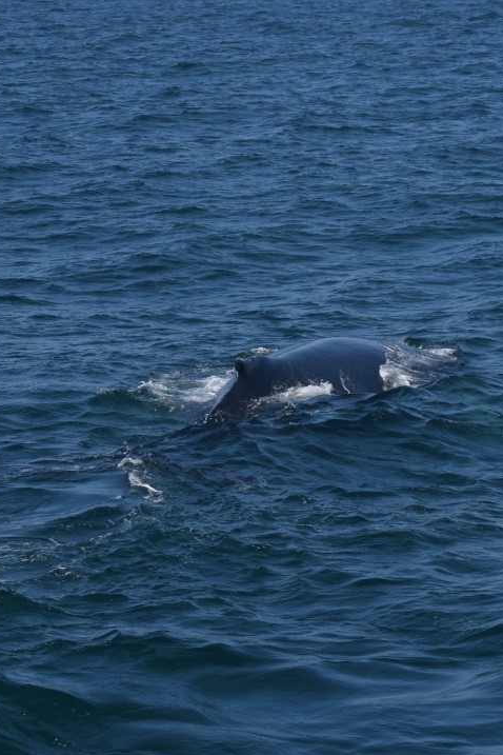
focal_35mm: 140
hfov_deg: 9.8
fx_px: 2934
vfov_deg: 14.7
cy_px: 378
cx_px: 319
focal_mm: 62
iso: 200
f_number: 5.6
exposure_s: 1/1600
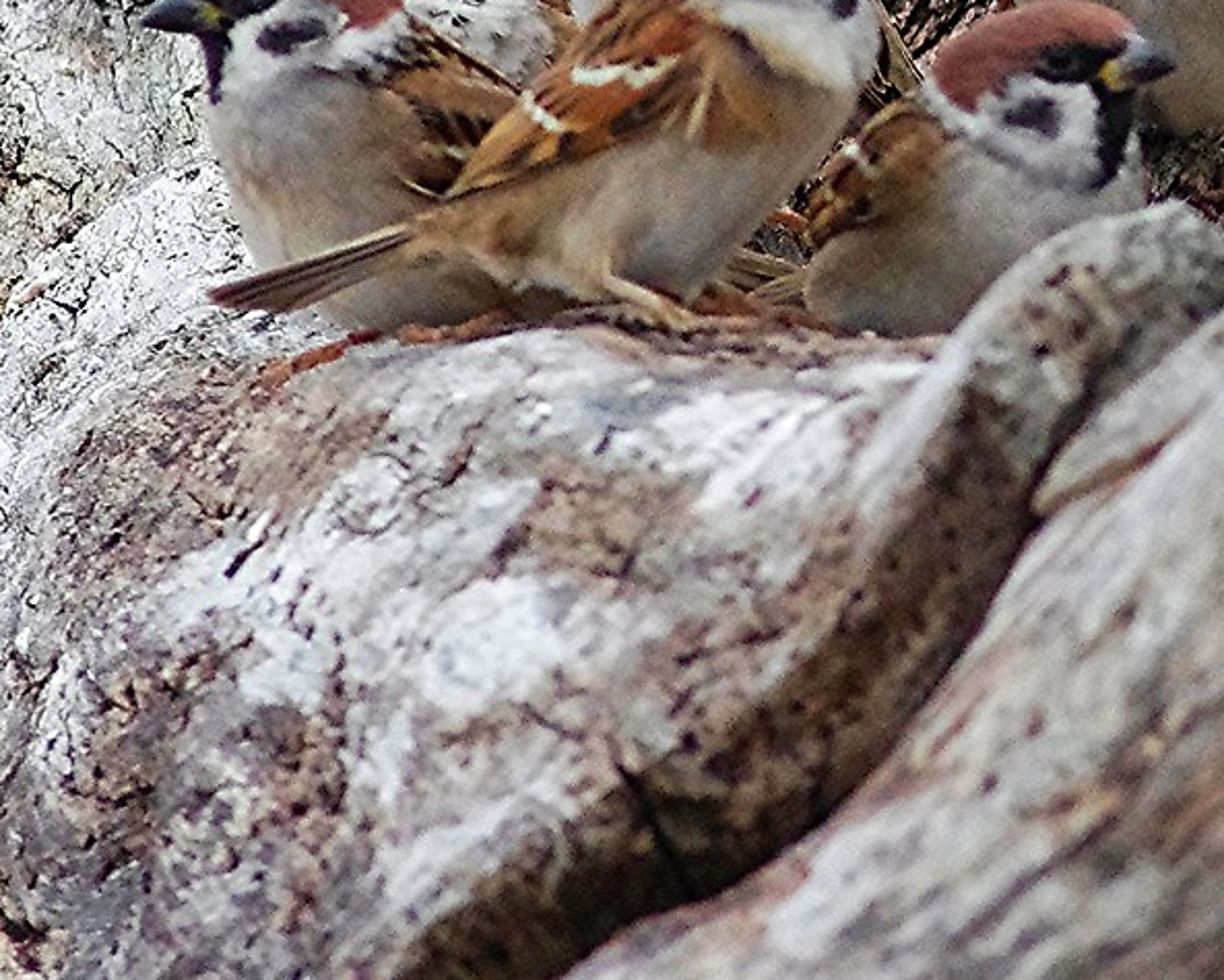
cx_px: 1354
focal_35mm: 3189
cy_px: -192
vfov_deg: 0.5
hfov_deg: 0.6
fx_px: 115581
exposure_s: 1/500
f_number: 8
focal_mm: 560
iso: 3200
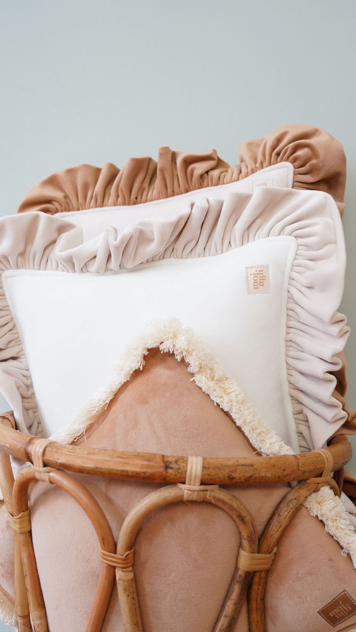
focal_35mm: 47
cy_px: 319
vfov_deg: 43.7
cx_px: 174
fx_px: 789
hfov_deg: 25.4
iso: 1000
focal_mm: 44
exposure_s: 1/40
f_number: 4.5
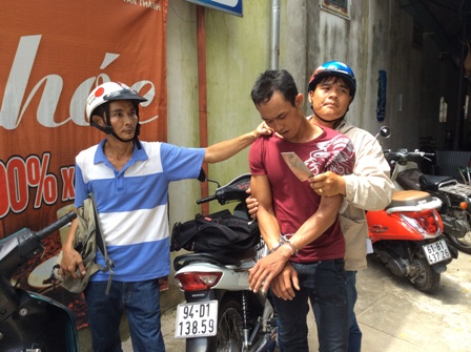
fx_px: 449
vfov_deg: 42.9
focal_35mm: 33
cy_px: 176
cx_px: 236
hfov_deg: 55.4
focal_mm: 3.3
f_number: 2.4
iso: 32
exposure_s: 1/168
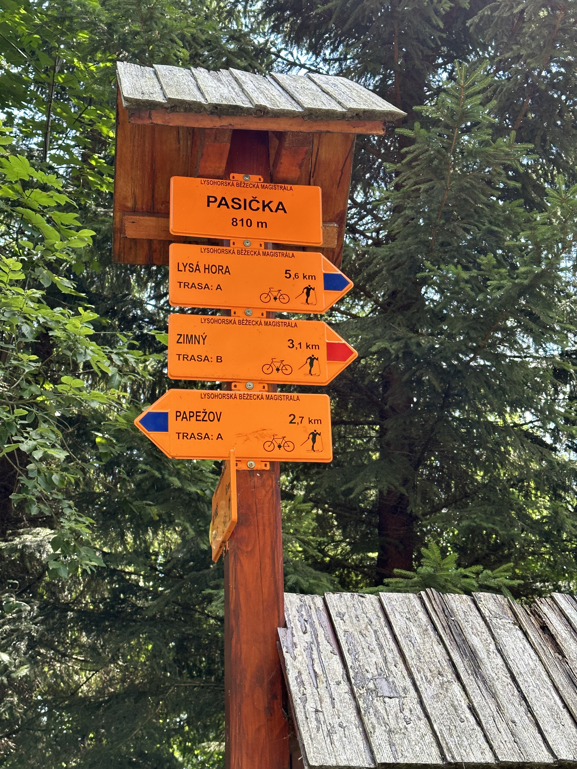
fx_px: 1067
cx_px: 288
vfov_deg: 39.7
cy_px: 384
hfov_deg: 30.3
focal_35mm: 48
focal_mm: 6.86
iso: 64
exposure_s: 1/276
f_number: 1.78
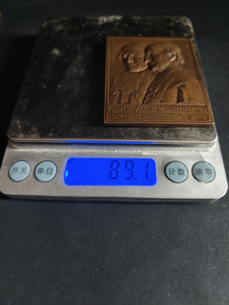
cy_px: 152
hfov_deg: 58.9
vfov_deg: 73.9
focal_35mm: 23
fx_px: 203
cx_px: 114
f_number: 1.6
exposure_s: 1/46.5
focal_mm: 6.06
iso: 400
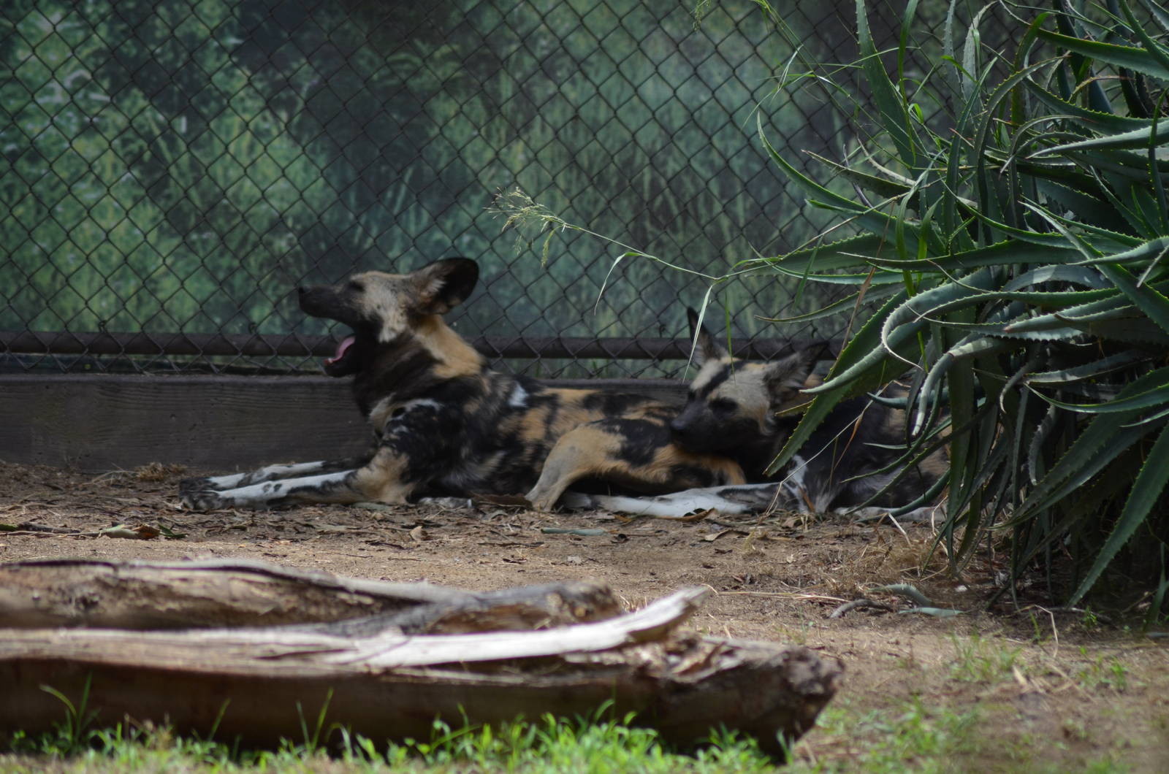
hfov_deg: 6.3
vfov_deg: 4.1
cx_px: 584
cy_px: 387
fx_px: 10694
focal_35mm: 330
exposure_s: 1/1250
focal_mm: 220
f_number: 4.8
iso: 400
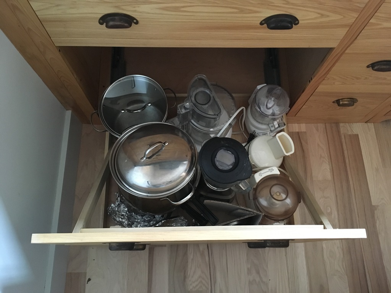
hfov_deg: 61.7
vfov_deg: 48.2
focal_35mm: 29
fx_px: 328
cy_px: 146
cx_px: 196
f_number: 2.2
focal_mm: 4.15
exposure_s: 1/15
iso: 250
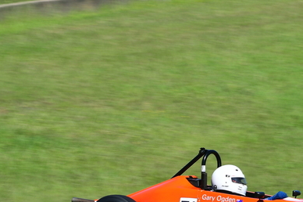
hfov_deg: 2.8
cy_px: 126
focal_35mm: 743
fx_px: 6248
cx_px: 299
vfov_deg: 1.8
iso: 160
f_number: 11
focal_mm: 240
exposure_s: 1/250
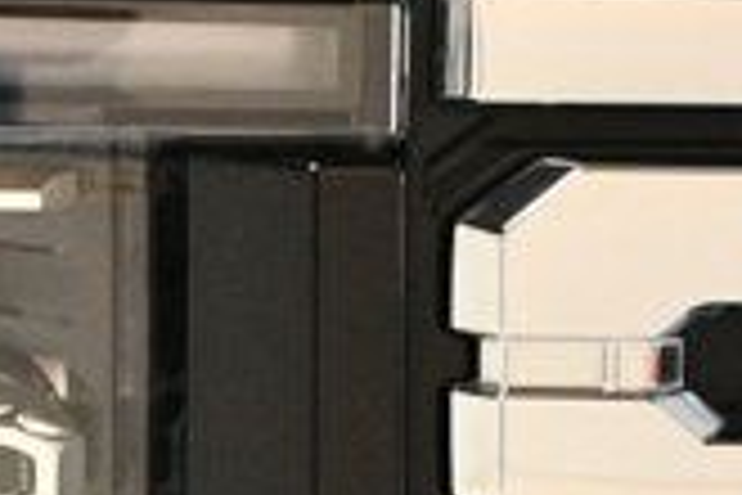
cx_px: -441
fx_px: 6121
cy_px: 716
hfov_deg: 6.8
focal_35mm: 297
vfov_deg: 4.6
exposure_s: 1/125
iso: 2000
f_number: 4
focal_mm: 32
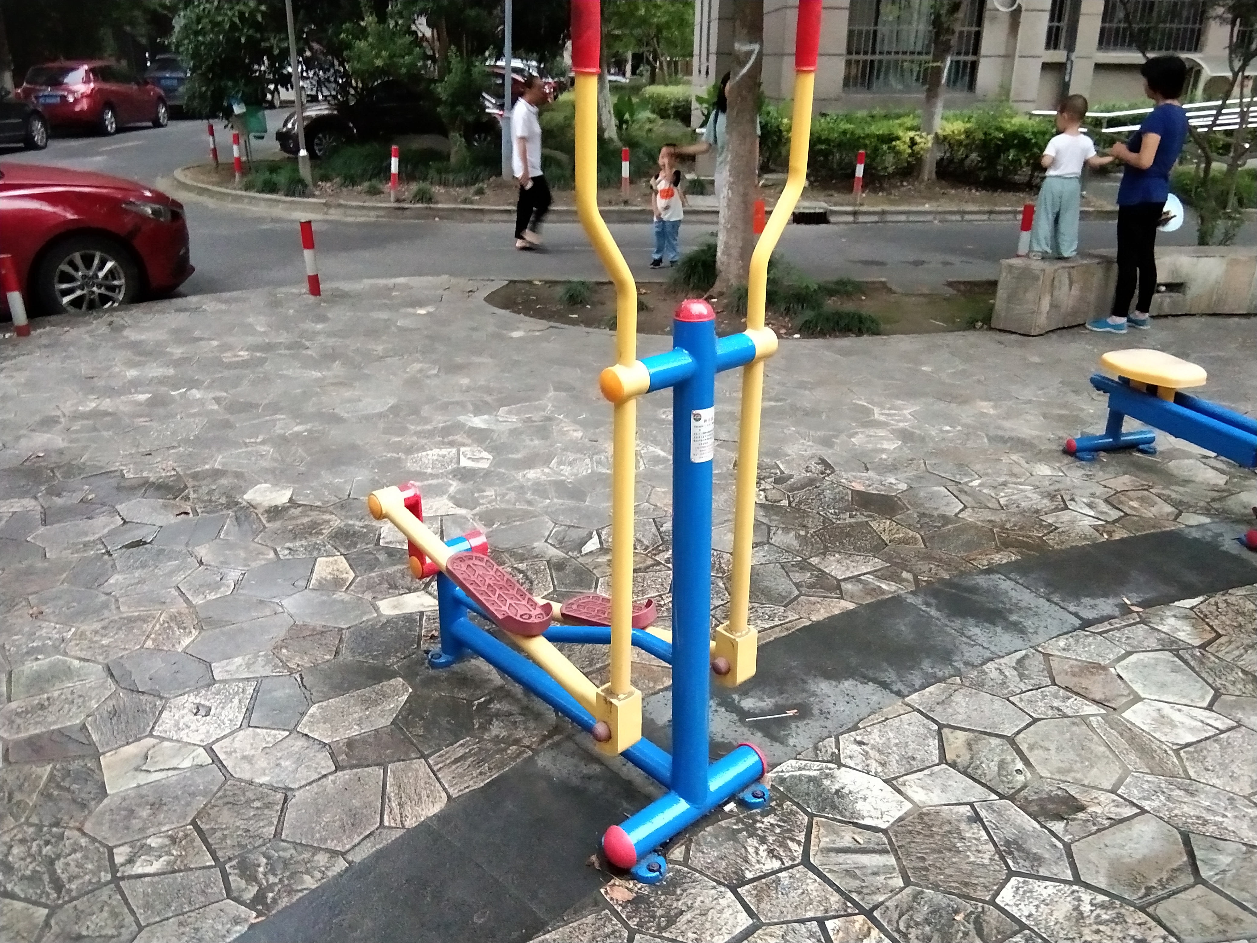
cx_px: 628
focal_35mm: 31
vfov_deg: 45.4
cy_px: 472
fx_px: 1126
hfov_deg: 58.4
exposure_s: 1/25
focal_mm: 3.69
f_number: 2.2
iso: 800
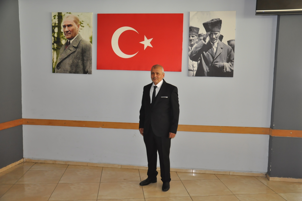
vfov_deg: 39.9
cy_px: 100
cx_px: 151
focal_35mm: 33
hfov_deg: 57.3
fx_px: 276
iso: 800
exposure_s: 1/60
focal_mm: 22
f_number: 3.8
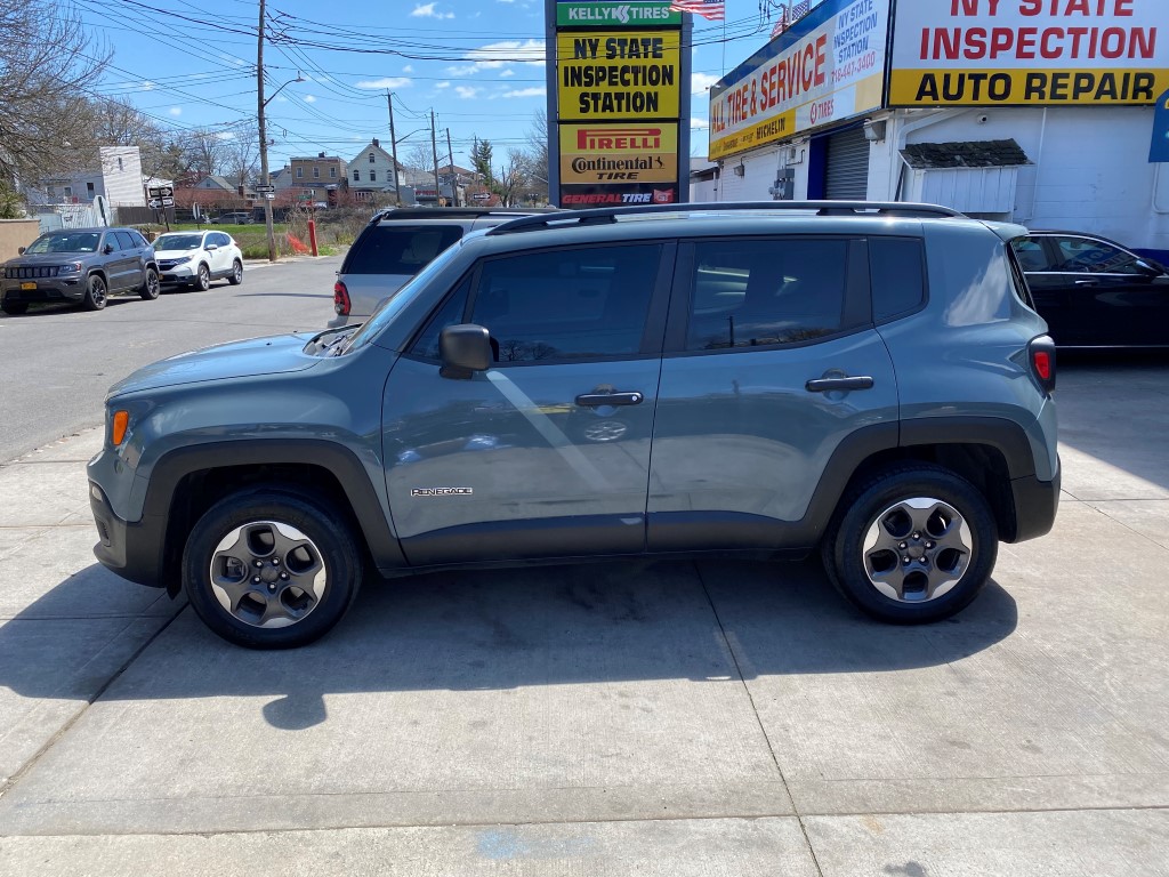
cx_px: 584
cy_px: 438
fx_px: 878
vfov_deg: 53.1
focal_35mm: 26
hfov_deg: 67.3
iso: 32
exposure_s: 1/1233
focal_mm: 4.25
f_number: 1.8
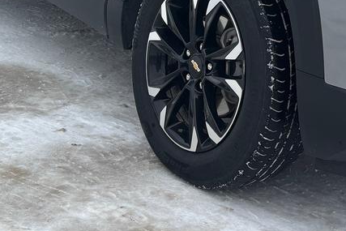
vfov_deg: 15.8
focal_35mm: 81
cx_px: 284
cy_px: -96
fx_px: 779
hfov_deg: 24.6
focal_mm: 5.96
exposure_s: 1/1499
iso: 50
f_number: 1.6
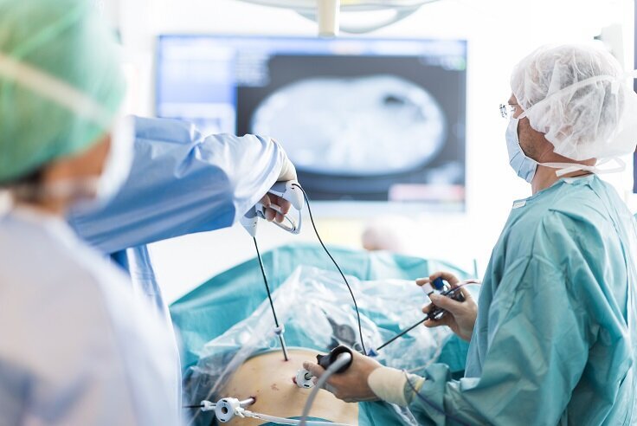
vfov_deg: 16.1
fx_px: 1505
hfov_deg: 23.9
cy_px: 213
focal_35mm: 85
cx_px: 318
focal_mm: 85
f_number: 1.4
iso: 160
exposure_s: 1/125
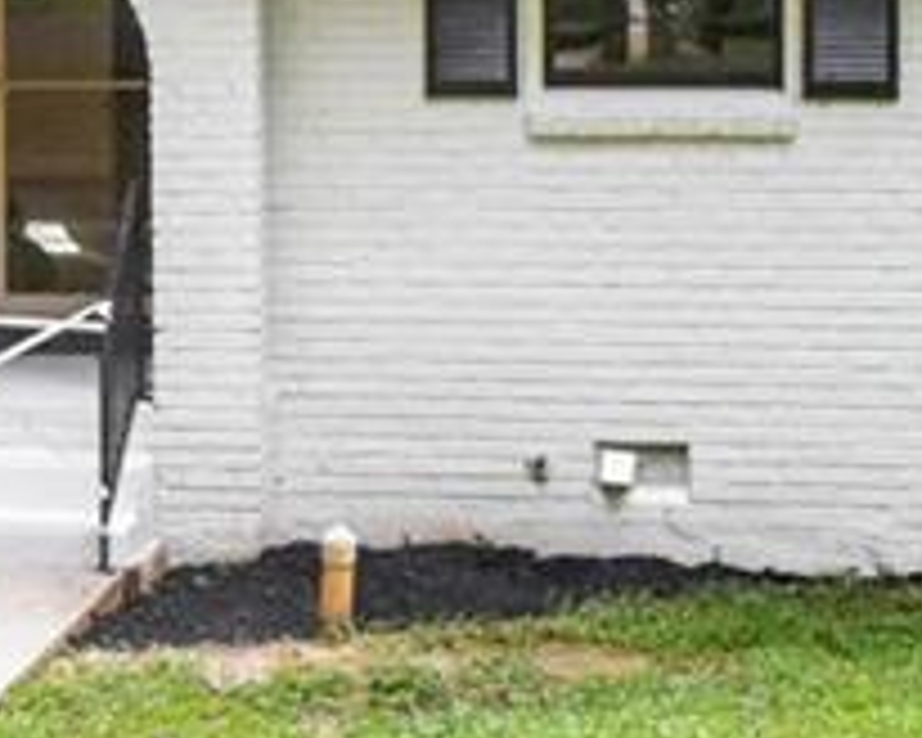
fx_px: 4021
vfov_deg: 10.5
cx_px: 153
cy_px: 202
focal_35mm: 147
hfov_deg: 13.0
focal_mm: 21
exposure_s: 1/160
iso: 320
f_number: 6.3
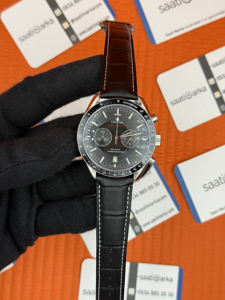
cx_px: 112
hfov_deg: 30.3
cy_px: 150
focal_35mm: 48
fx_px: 416
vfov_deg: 39.7
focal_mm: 6.76
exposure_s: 1/122
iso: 50
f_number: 1.78
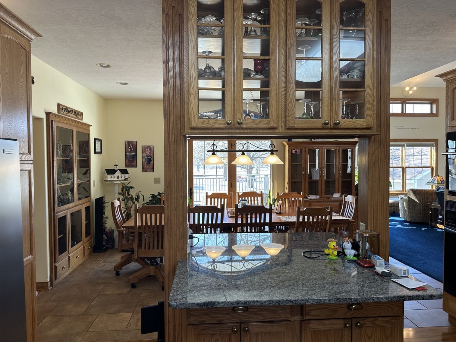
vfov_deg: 56.8
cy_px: 171
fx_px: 316
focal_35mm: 24
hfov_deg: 71.6
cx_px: 228
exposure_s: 1/120
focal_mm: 6.86
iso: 125
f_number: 1.78
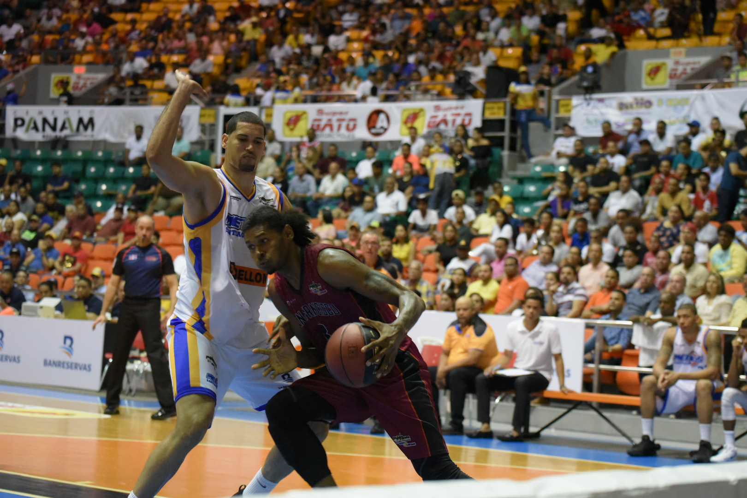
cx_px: 374
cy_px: 249
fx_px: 1784
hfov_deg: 23.6
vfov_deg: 15.9
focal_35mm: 86
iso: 10000
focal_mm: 86
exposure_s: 1/500
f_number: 4
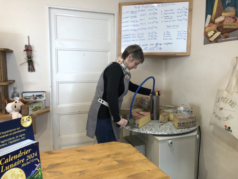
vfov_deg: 49.7
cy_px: 90
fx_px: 193
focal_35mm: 28
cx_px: 119
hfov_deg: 63.4
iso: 40
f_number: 1.8
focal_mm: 3.99
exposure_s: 1/33
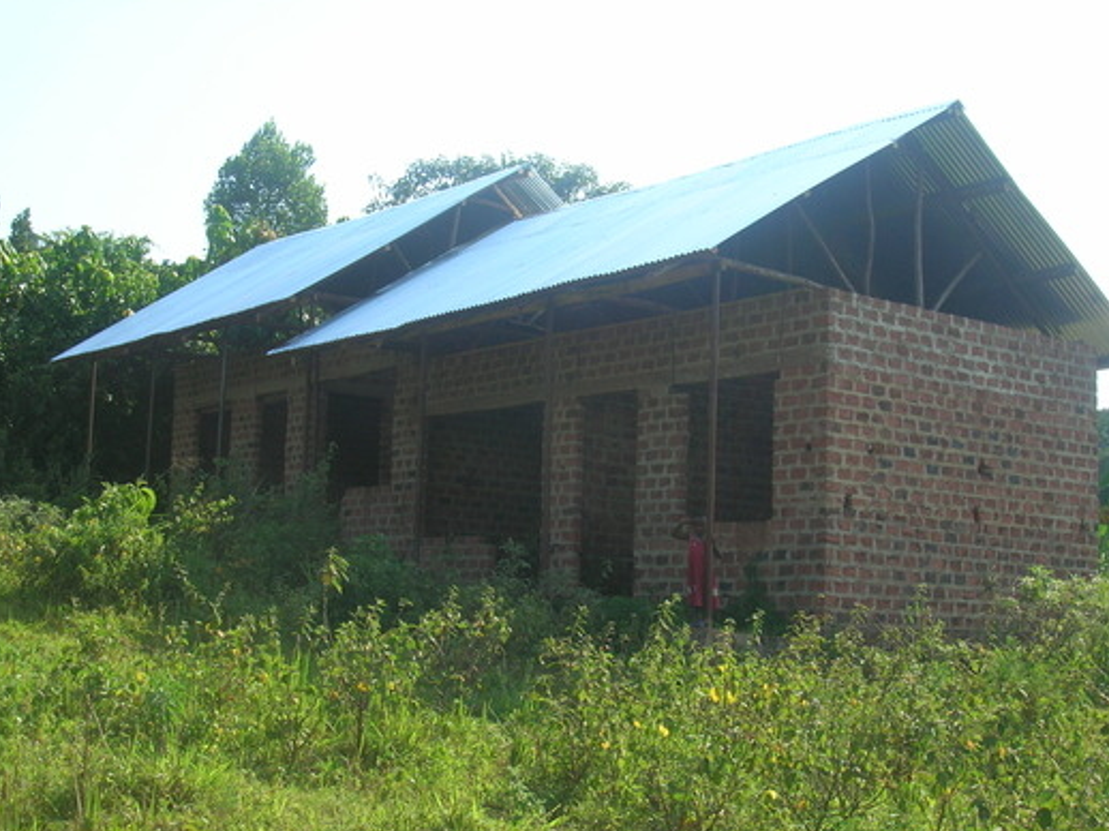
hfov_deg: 39.7
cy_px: 419
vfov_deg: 30.2
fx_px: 1537
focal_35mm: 48
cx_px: 561
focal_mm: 7.7
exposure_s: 1/130
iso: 50
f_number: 5.4
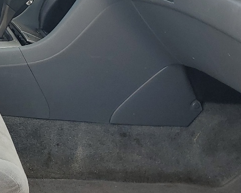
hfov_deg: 20.6
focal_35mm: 84
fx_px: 600
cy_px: 15
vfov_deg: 18.0
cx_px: -78
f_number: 1.5
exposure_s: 1/370
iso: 50
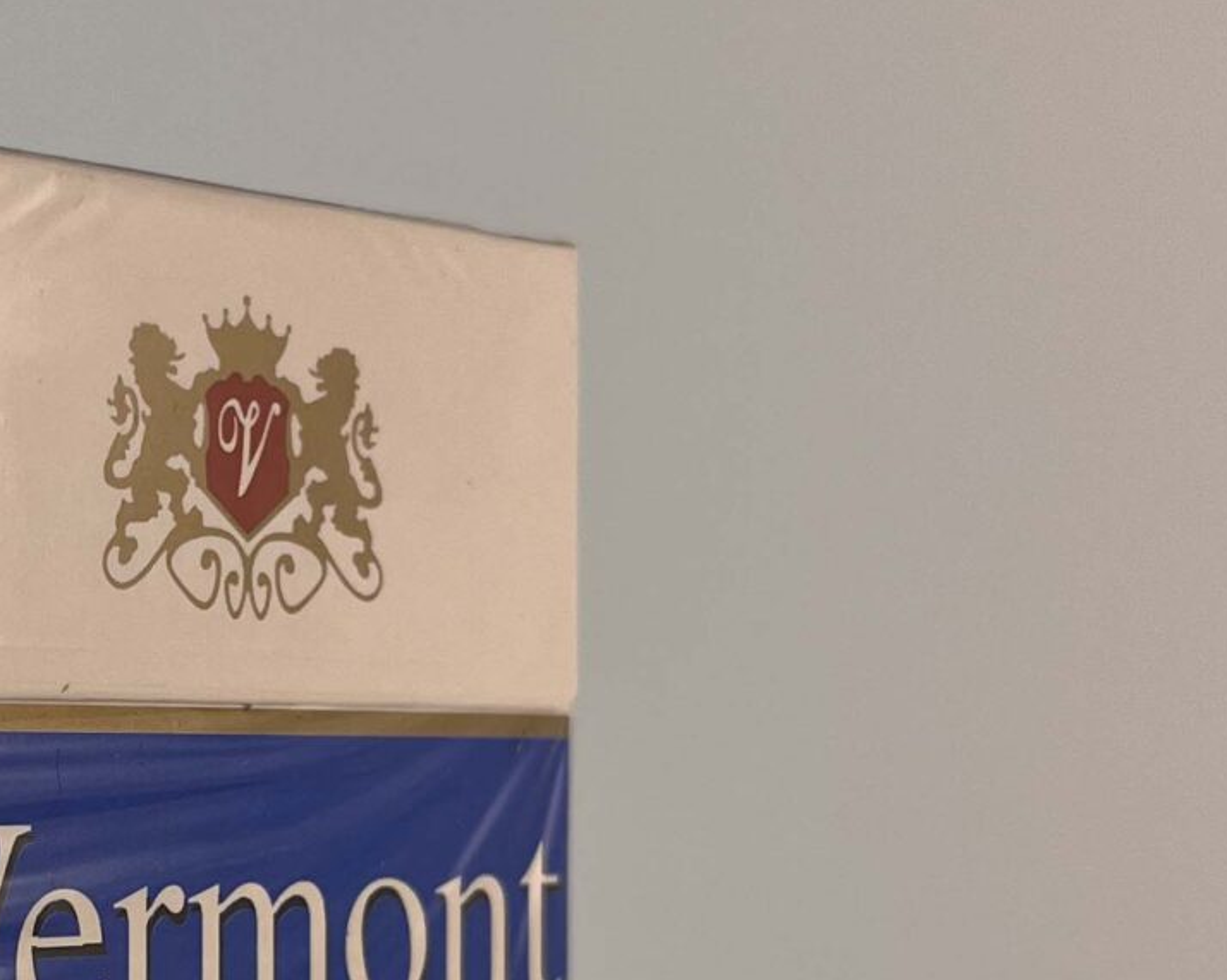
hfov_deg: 20.5
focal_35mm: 91
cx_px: 55
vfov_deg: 16.8
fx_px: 3304
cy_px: 735
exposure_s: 1/440
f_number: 1.6
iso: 50
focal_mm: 5.1
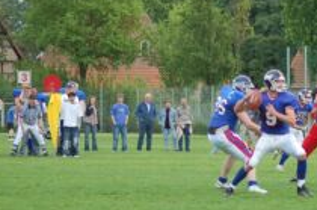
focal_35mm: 227
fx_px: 1994
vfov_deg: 6.0
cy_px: 113
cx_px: 283
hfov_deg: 9.1
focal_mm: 70
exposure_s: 1/800
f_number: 4
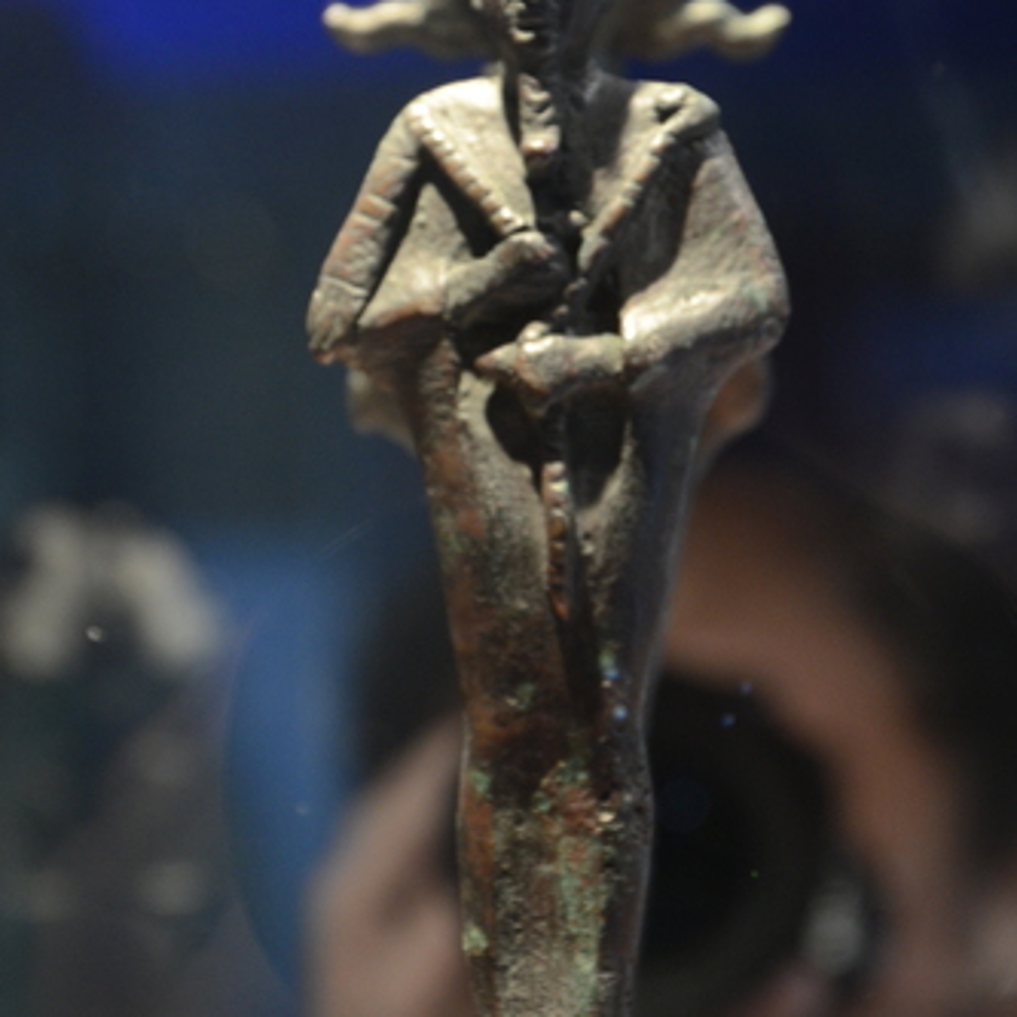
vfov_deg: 11.9
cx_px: 592
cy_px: 391
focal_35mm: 147
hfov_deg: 11.9
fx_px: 4886
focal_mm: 58
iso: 1000
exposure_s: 1/13
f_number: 5
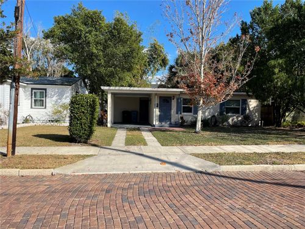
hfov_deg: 67.3
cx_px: 152
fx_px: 229
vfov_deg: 53.1
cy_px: 114
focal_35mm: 26
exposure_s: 1/2398
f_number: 1.6
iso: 32
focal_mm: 4.2
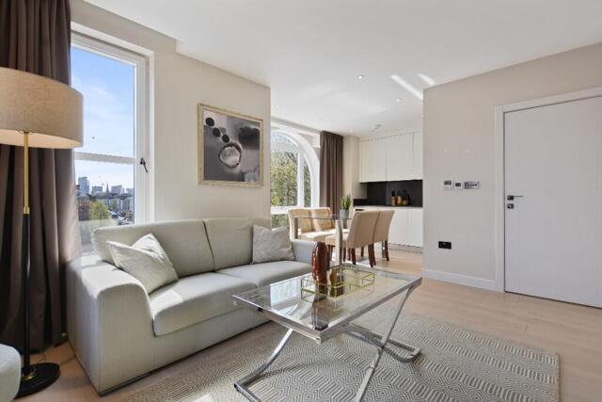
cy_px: 201
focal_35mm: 16
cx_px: 301
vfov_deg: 72.1
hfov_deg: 95.0
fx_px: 276
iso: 250
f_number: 5.6
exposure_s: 1/40
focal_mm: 11
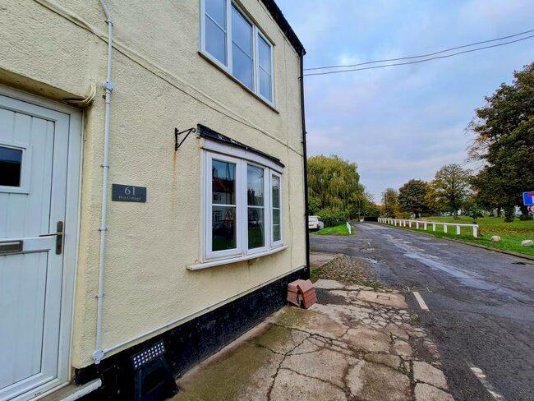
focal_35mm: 14
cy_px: 202
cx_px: 268
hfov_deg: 102.0
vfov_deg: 85.7
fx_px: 216
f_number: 2.2
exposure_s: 1/127
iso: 50
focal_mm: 1.74
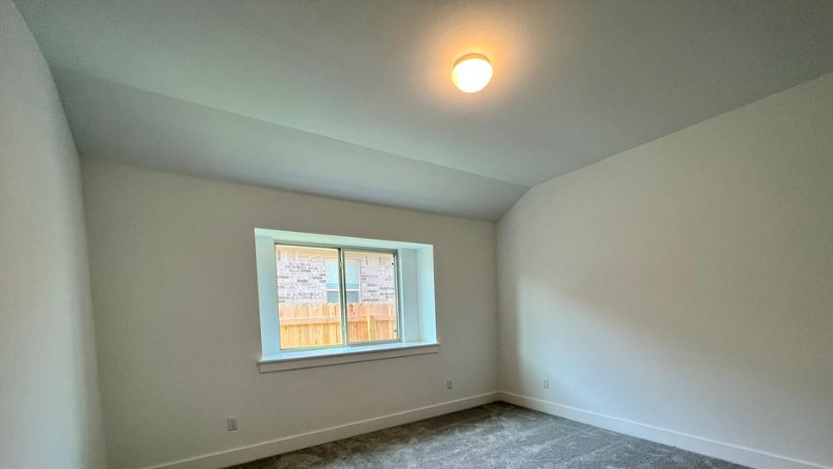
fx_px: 331
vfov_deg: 67.6
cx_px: 435
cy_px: 329
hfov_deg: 102.9
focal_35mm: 15
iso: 100
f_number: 1.8
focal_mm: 1.57
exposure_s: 1/120
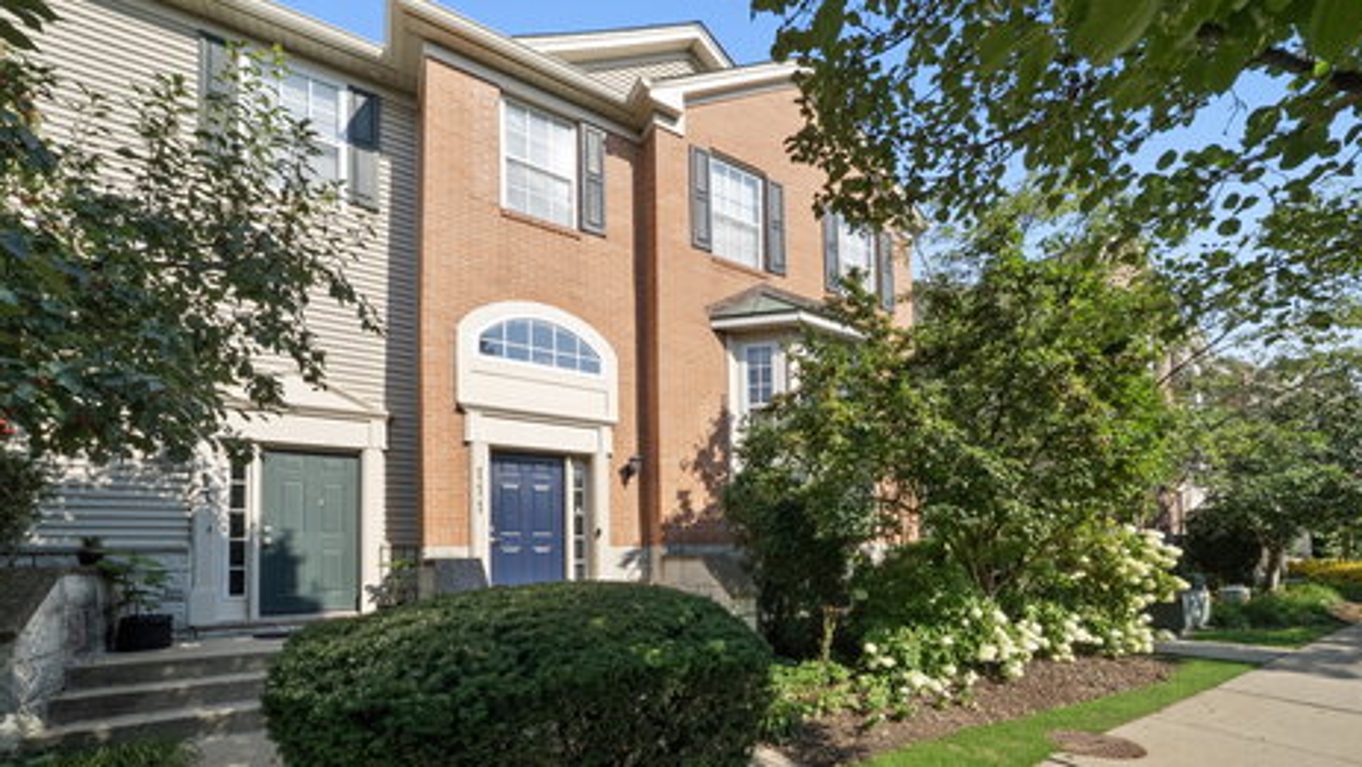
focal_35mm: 13
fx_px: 470
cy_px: 367
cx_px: 675
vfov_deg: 78.5
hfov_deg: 110.8
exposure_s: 1/200
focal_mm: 12
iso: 640
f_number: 18
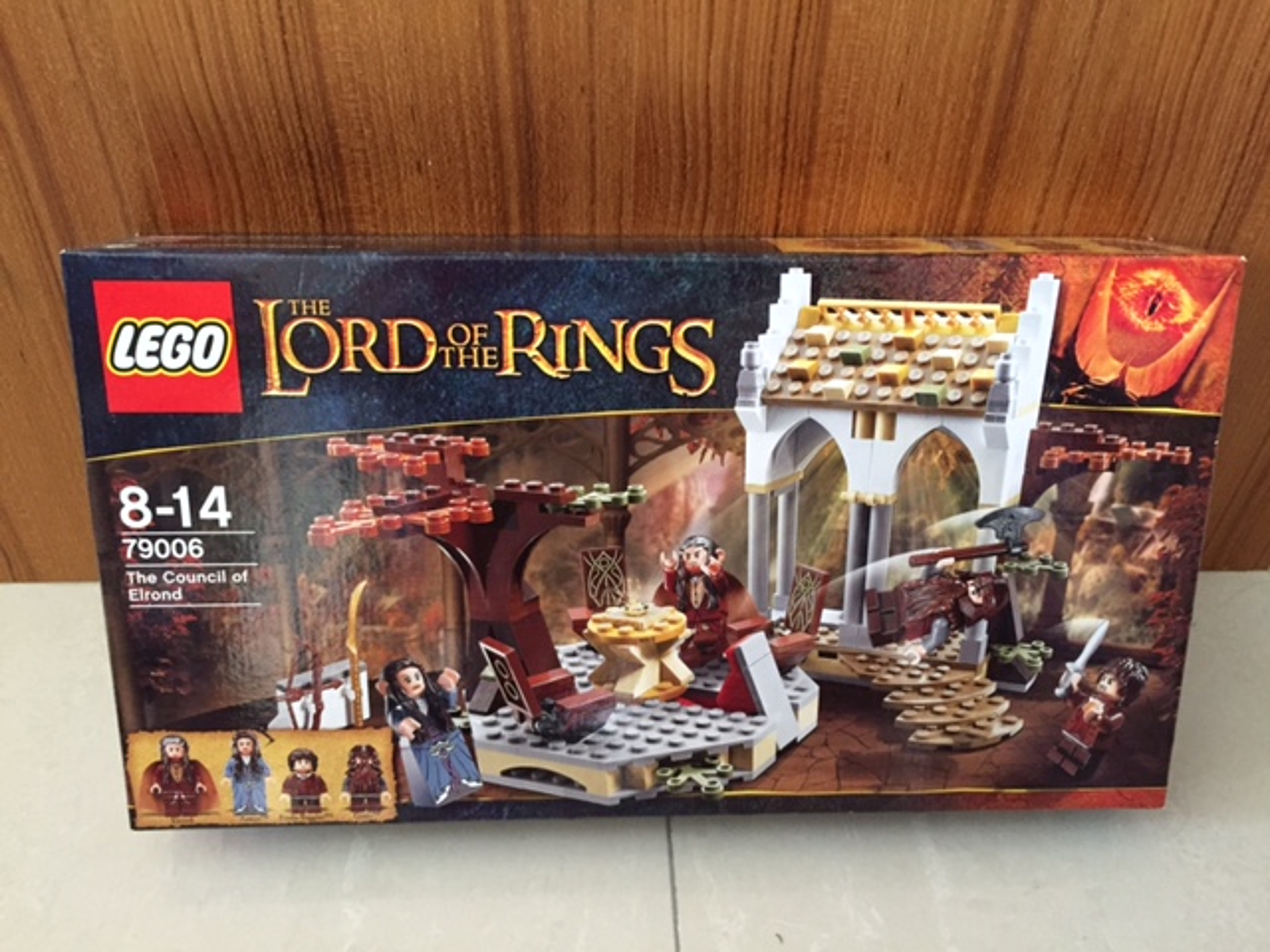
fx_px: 1064
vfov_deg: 48.2
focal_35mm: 29
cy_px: 476
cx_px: 635
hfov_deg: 61.7
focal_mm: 4.15
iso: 250
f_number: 2.2
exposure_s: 1/24
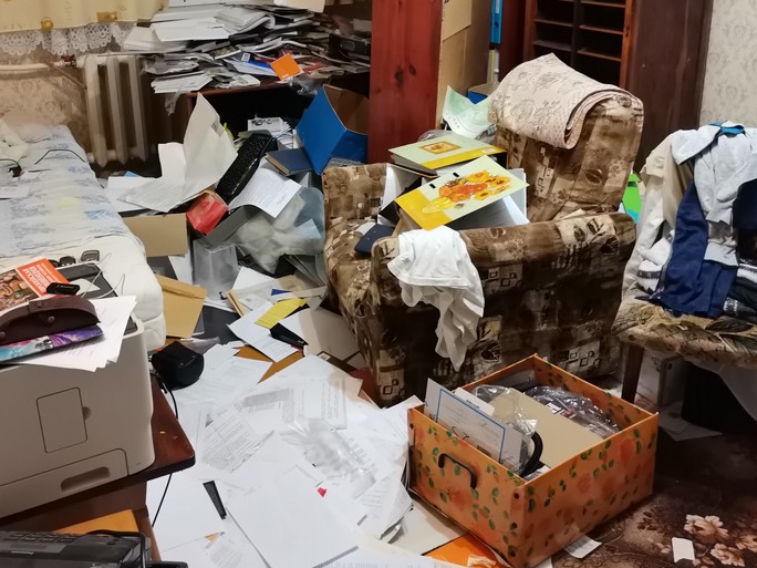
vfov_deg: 37.3
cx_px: 289
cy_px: 184
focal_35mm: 38
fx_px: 831
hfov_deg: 48.6
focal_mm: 4.75
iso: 1600
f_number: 1.8
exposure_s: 1/25
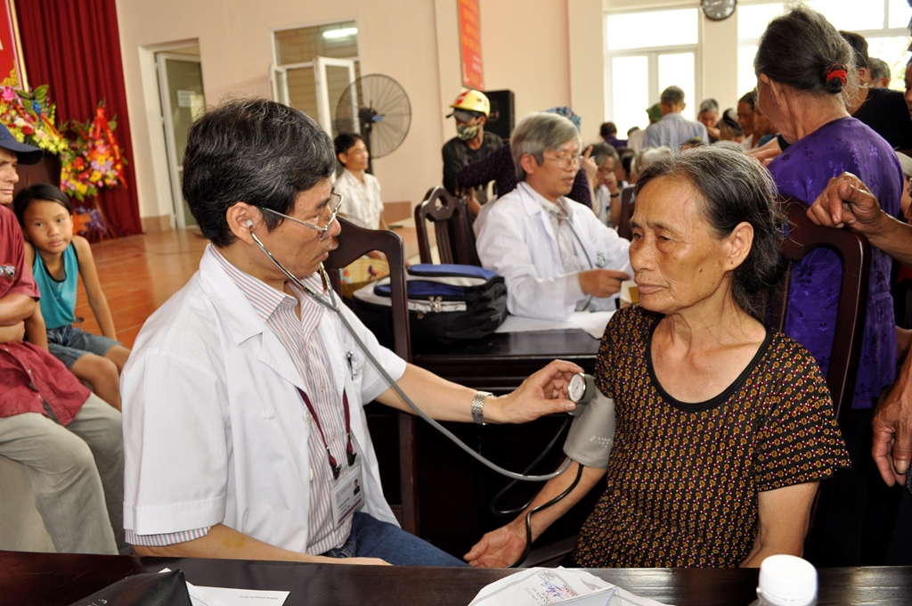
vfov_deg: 47.8
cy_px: 303
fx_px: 683
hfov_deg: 67.4
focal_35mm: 27
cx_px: 456
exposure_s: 1/60
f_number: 5.6
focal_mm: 18
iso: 640
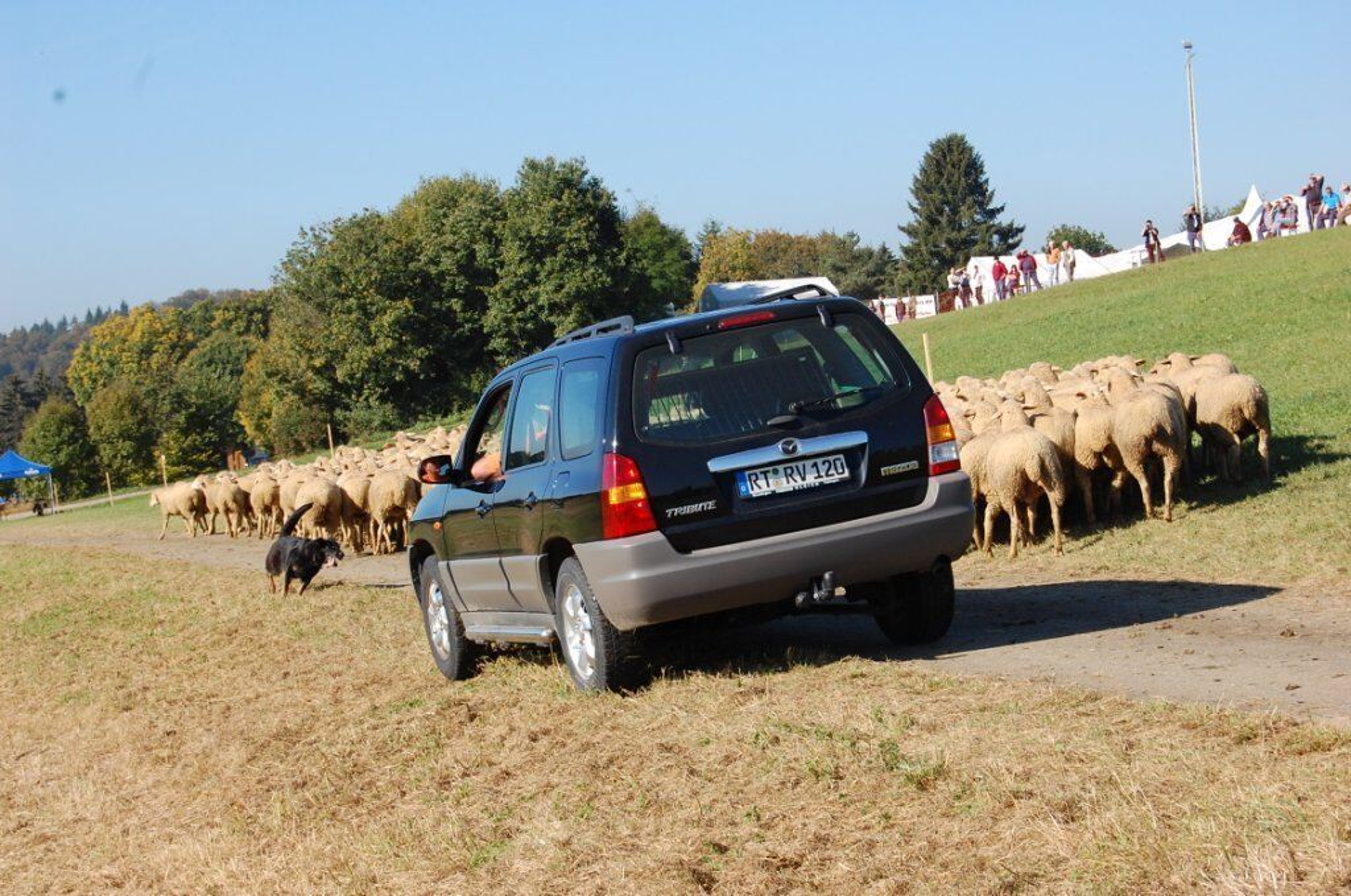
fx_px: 3091
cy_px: 448
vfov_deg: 16.5
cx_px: 676
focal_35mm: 82
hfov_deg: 24.7
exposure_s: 1/400
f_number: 10
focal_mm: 55
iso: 400
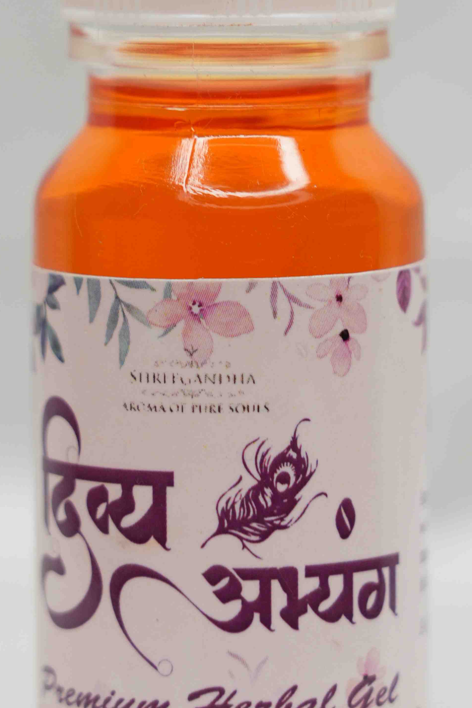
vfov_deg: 8.0
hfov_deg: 5.4
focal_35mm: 256
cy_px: 203
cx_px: 230
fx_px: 5034
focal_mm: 105
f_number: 5.6
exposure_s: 1/60
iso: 200
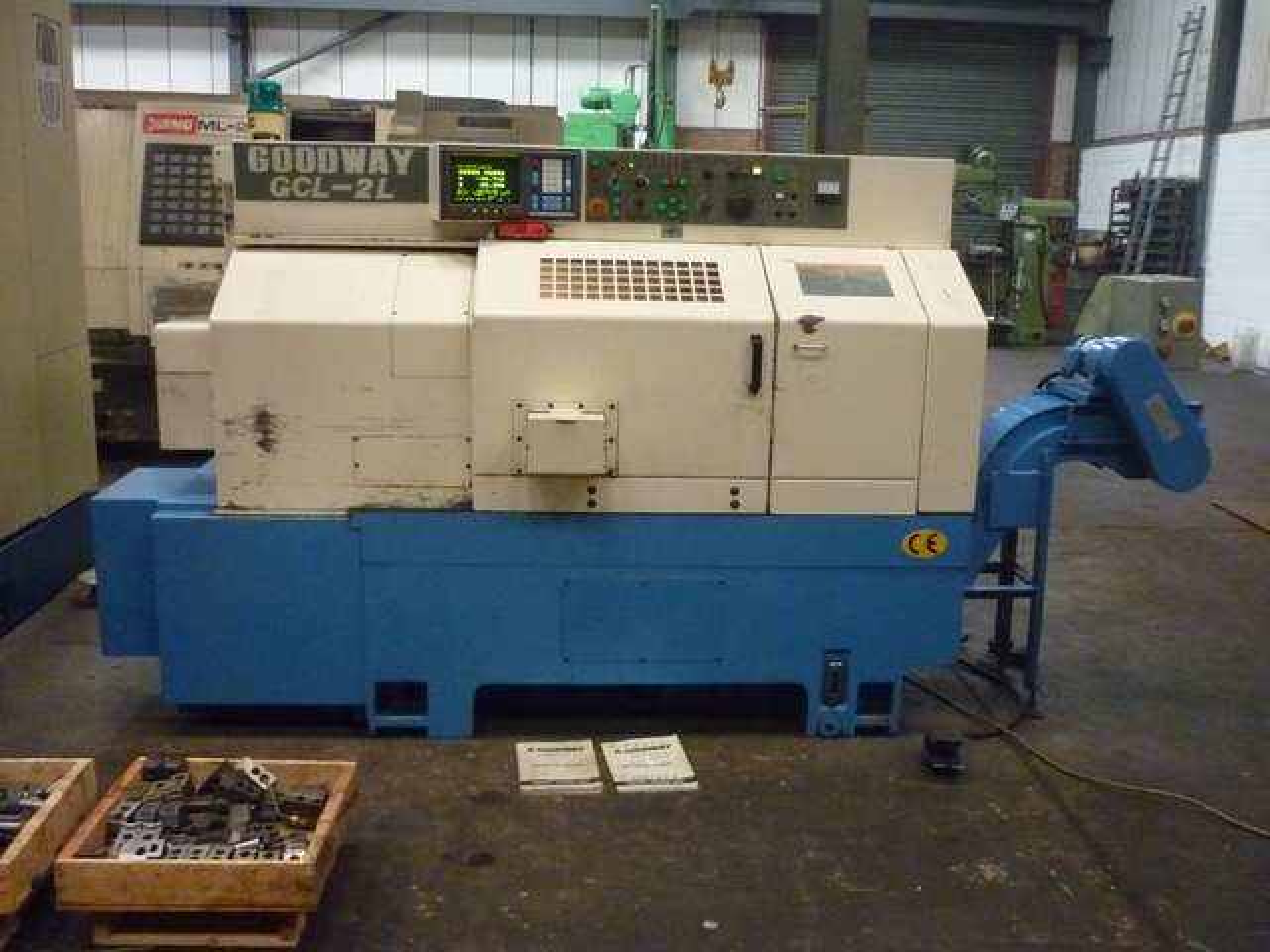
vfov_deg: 42.9
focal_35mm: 33
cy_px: 476
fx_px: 1211
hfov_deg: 55.4
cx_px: 635
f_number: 2.8
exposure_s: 1/20
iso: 800
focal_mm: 5.5
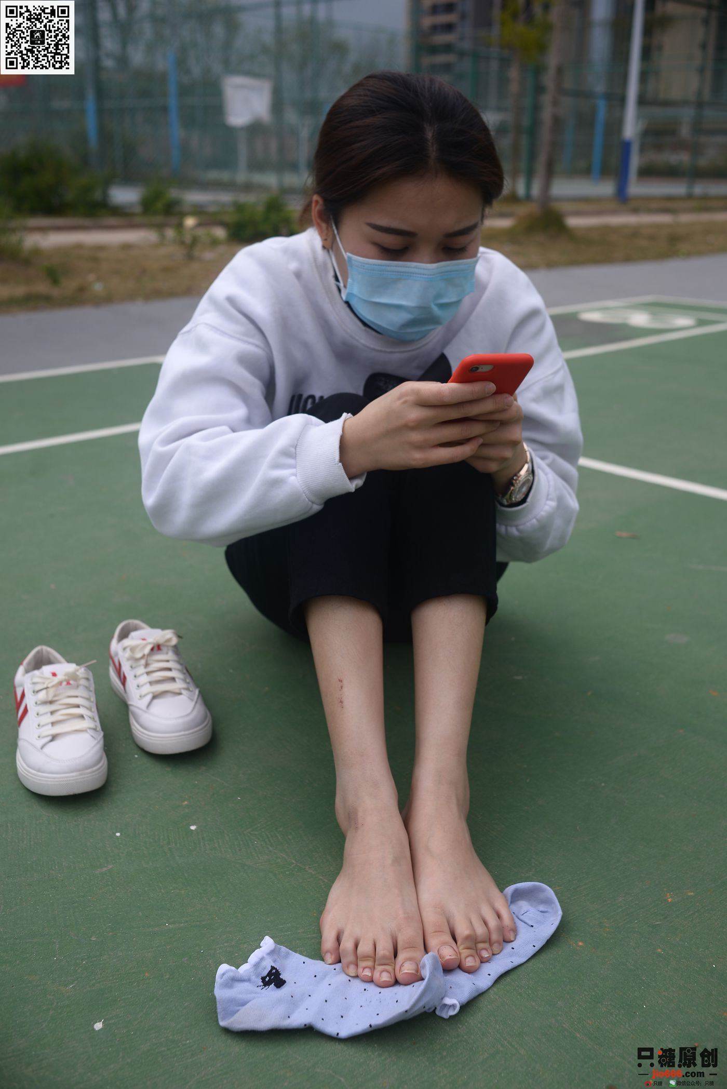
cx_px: 364
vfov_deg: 54.4
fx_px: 1059
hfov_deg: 37.9
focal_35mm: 35
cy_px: 544
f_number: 5.6
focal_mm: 35
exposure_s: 1/800
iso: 125
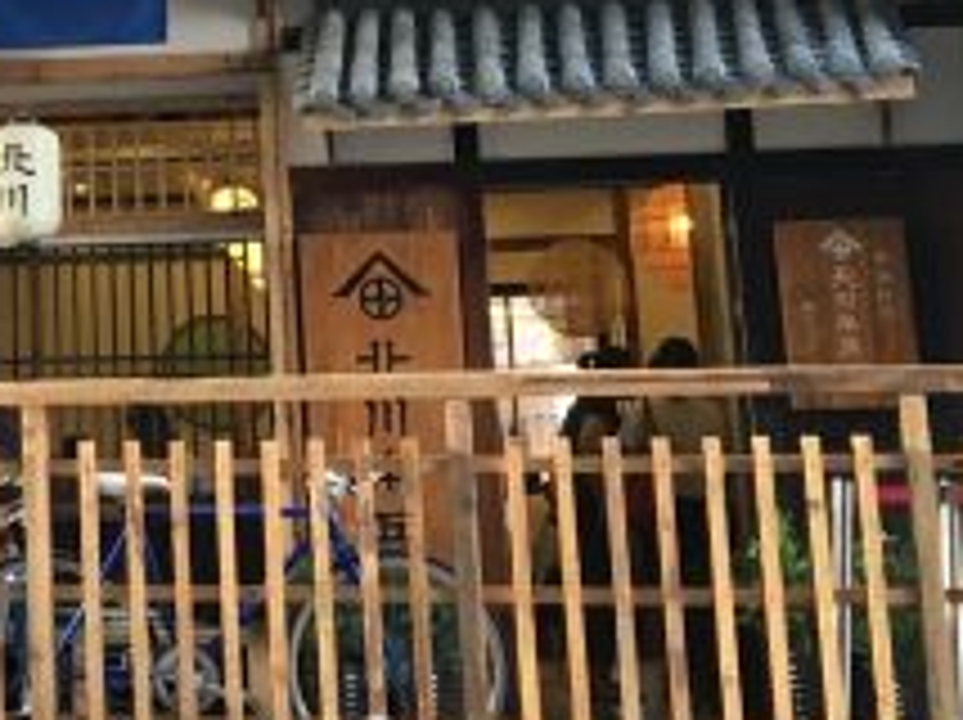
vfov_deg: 15.0
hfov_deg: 19.6
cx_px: -148
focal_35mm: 95
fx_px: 2640
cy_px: -124
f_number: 2.2
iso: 50
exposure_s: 1/33
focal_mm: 4.15
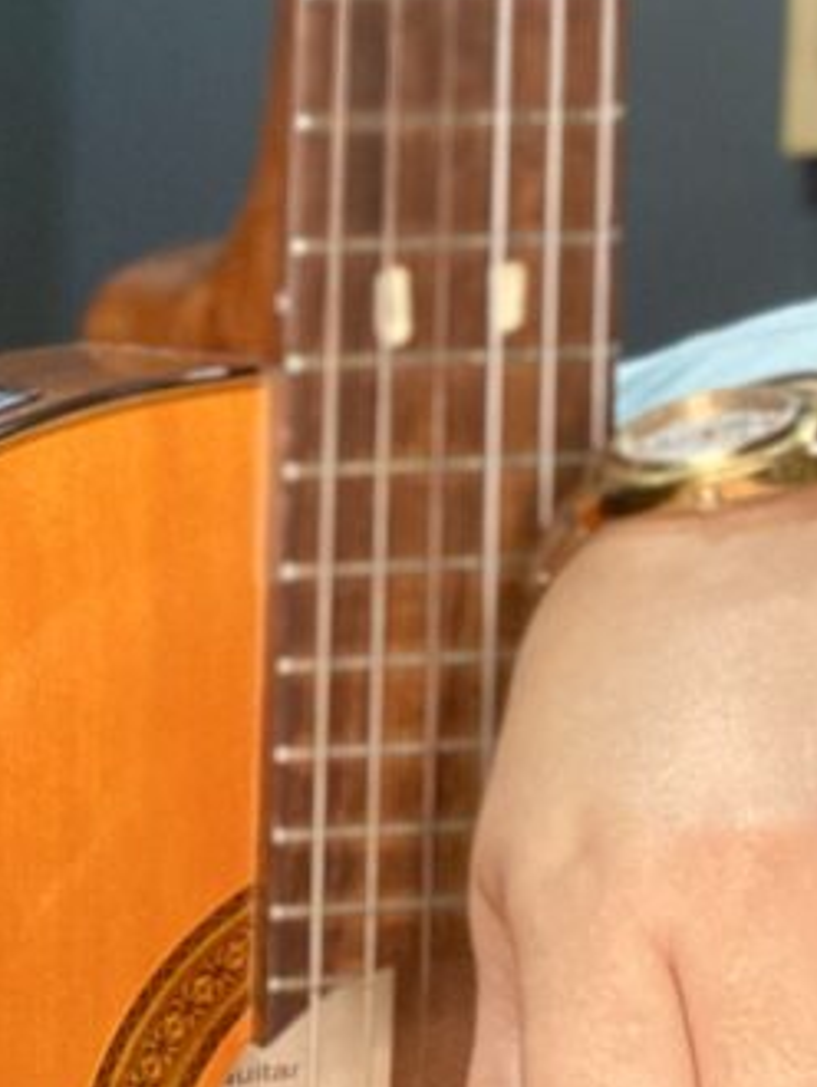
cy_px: 705
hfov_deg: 14.7
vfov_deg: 21.0
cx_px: -438
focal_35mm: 93
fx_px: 2923
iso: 400
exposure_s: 1/45
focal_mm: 2.71
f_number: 2.2
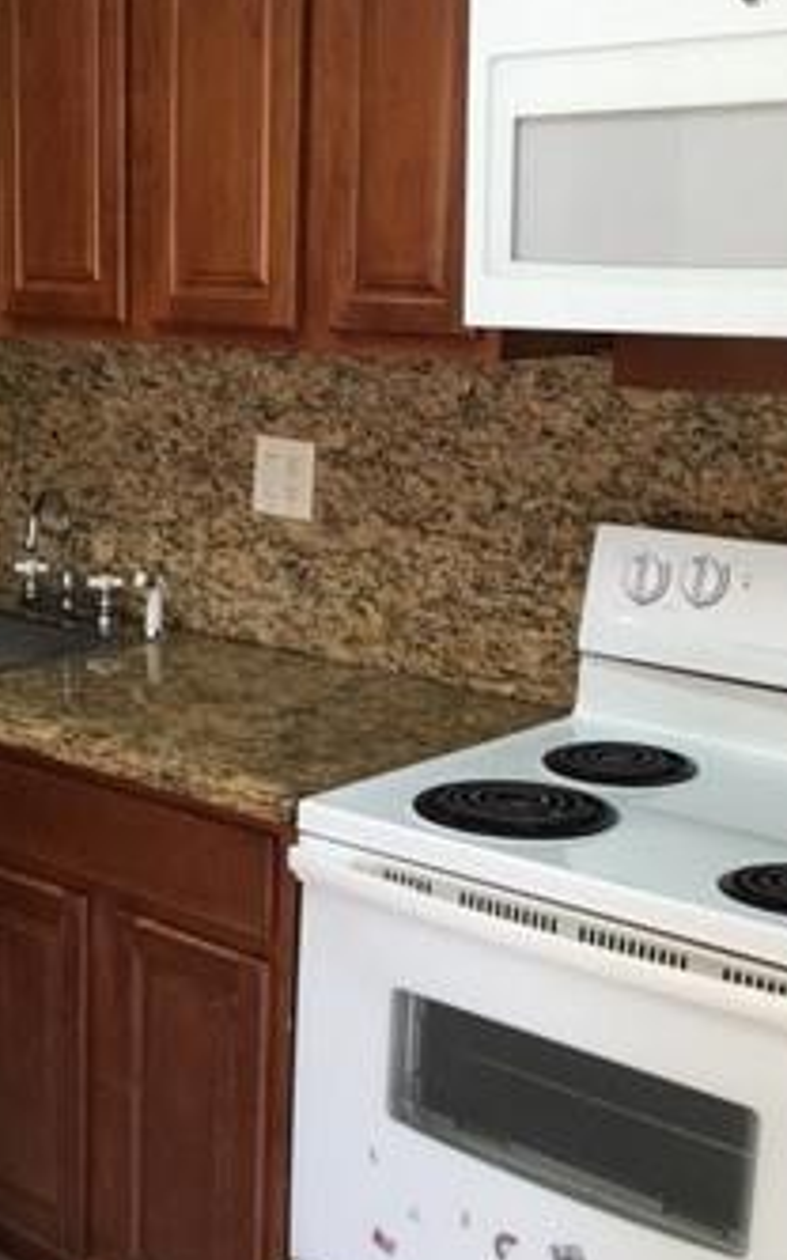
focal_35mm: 59
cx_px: 57
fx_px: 2026
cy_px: 764
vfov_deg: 34.4
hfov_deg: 21.4
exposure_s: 1/15
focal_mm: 4.15
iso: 40
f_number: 2.2
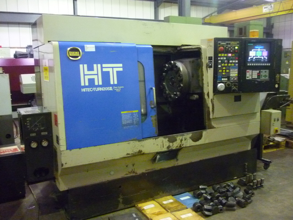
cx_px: 146
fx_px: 279
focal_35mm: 33
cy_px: 110
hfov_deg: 55.4
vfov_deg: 42.9
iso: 800
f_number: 2.8
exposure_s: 1/8
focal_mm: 5.5
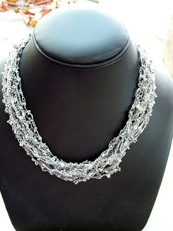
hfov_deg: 26.5
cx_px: 87
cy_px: 114
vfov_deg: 34.9
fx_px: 367
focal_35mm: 55
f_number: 3.3
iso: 400
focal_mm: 8.8
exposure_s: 1/26
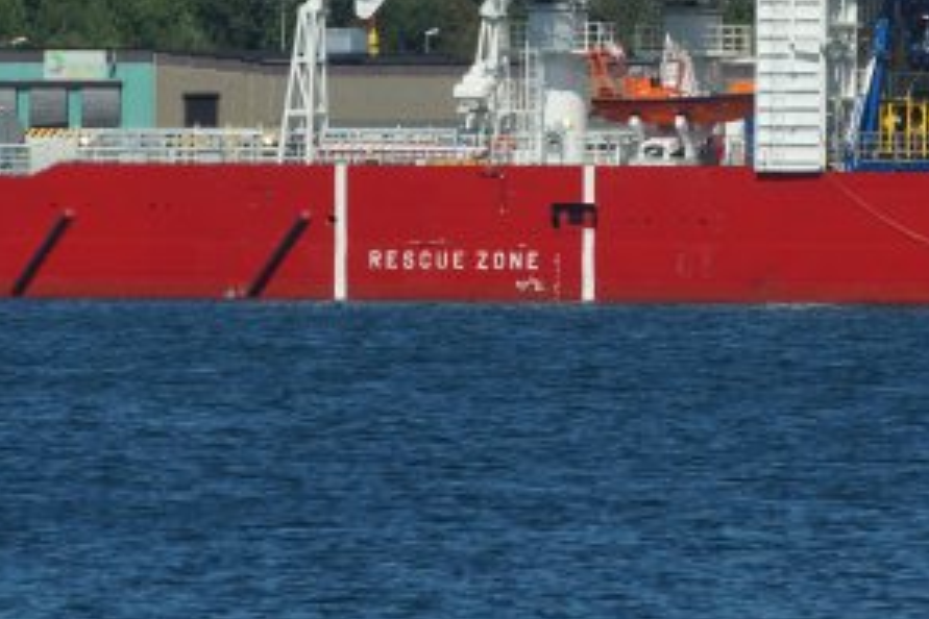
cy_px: -89
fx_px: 21881
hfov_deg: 2.4
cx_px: 716
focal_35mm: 848
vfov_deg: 1.6
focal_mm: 210
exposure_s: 1/500
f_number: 8
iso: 100
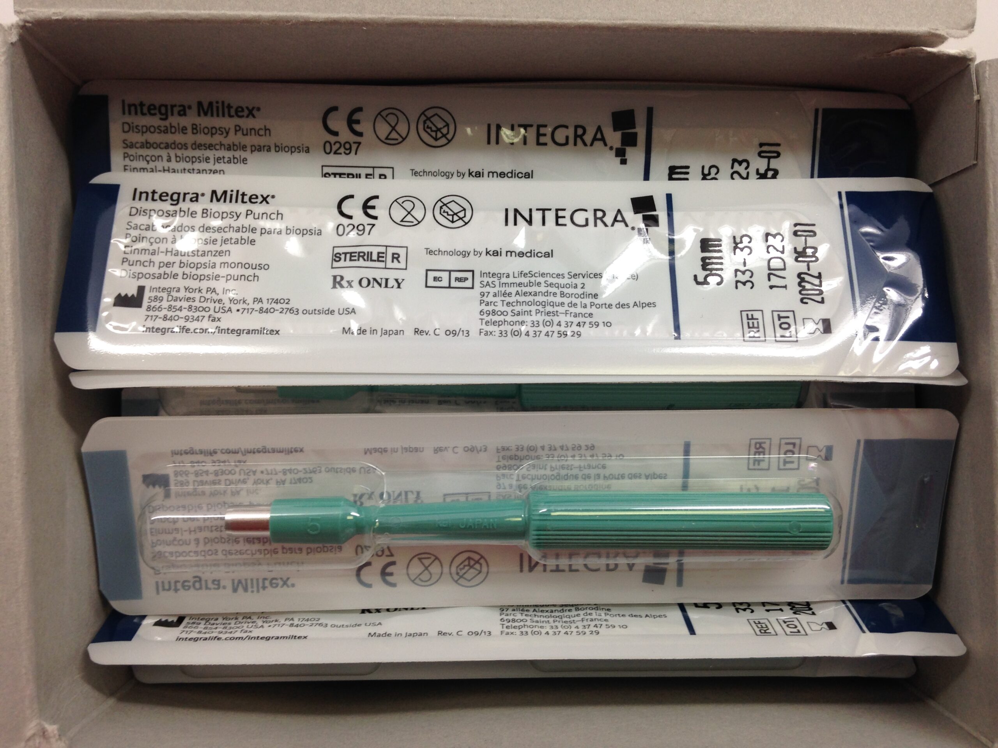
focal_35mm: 33
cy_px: 374
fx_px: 951
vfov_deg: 42.9
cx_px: 499
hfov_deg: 55.4
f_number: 2.4
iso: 50
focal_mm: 4.12
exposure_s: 1/40
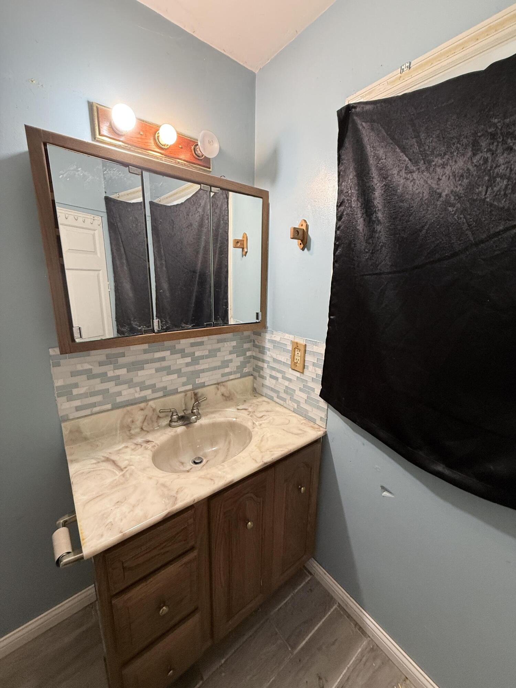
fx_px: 278
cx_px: 258
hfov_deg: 85.7
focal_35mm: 14
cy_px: 344
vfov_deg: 102.1
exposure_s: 1/60
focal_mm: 2.22
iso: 250
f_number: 2.2
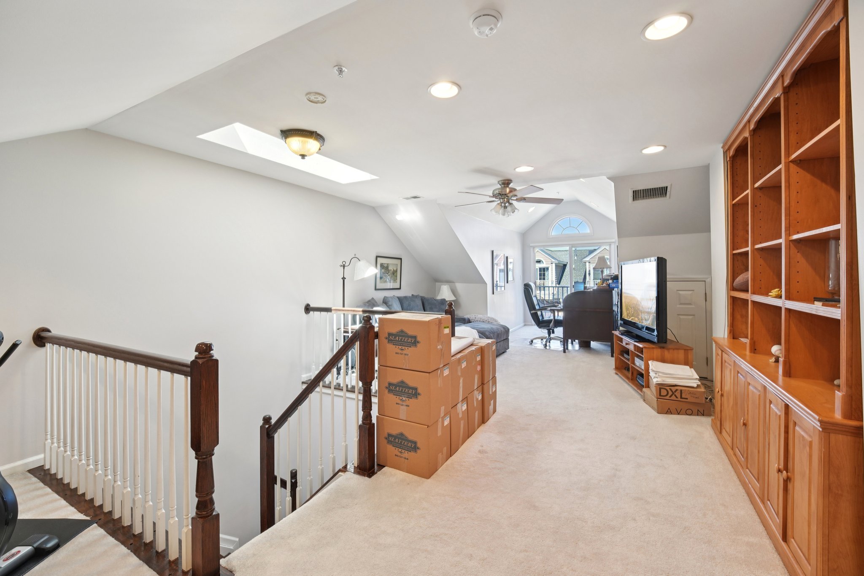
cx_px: 432
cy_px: 288
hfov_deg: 104.3
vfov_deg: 81.2
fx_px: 336
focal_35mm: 14
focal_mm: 14
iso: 400
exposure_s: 1/15
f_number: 9
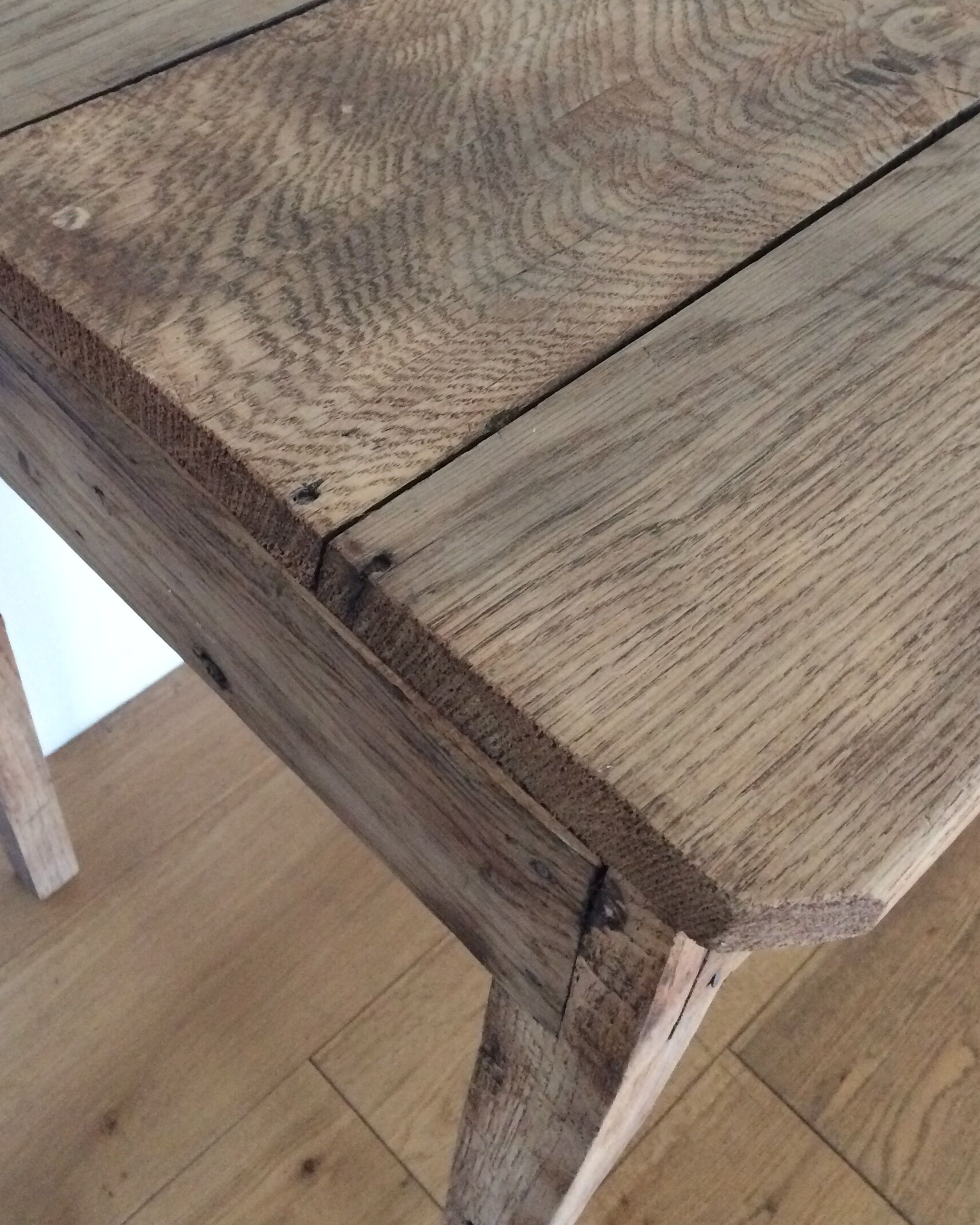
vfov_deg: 42.5
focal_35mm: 43
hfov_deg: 34.8
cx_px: 567
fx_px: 1559
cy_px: 444
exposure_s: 1/25
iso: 250
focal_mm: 4.15
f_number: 2.2
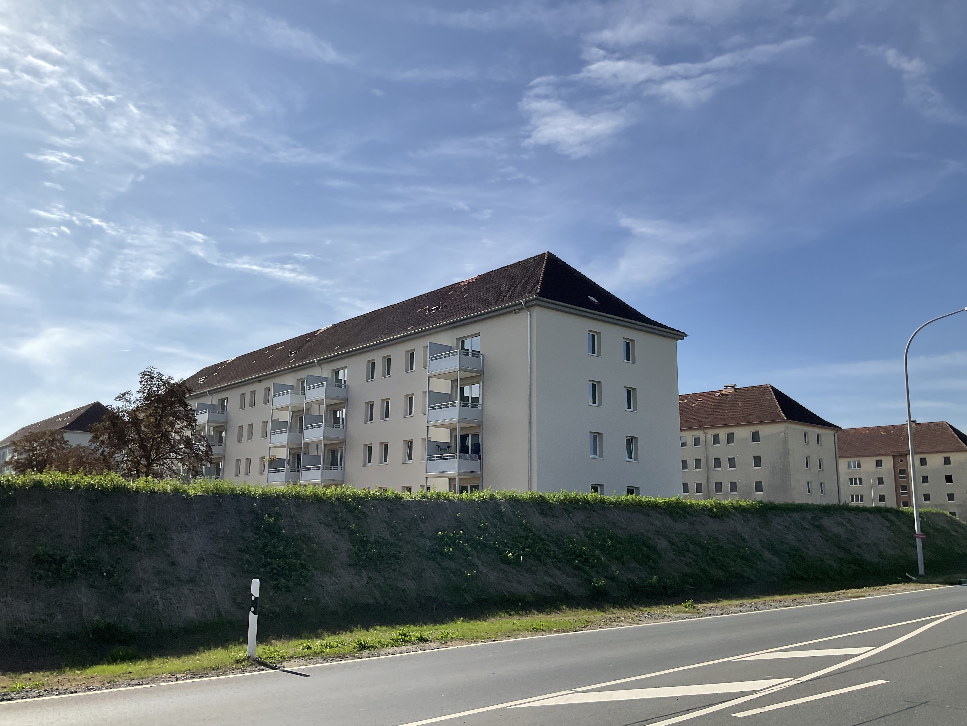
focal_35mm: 29
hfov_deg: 61.7
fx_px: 810
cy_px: 363
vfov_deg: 48.2
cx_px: 484
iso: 16
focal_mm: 3
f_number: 1.8
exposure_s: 1/3322
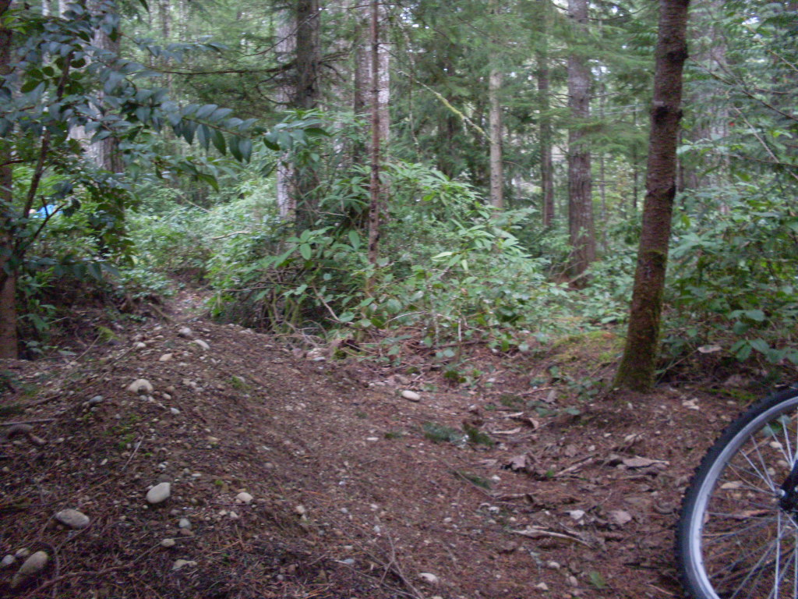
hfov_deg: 49.0
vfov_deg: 37.7
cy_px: 300
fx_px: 876
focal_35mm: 38
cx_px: 399
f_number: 2.8
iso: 200
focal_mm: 6.3
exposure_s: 1/45
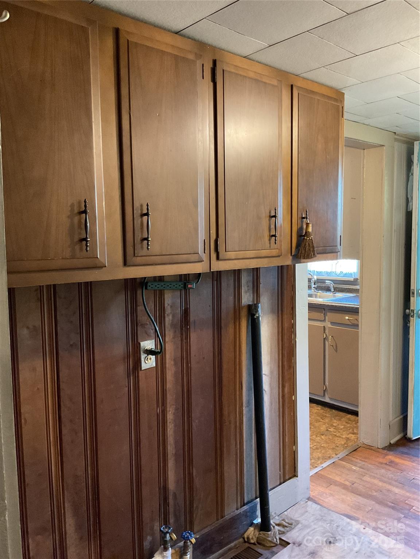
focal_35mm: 29
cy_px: 280
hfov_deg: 48.2
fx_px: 469
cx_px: 210
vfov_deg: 61.7
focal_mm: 3
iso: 400
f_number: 1.8
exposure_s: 1/30
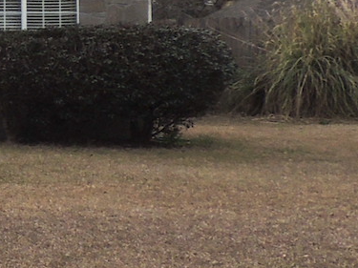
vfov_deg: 11.9
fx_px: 1272
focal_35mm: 123
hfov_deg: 12.8
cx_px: -468
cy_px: 19
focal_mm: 4.3
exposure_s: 1/1250
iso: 100
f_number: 3
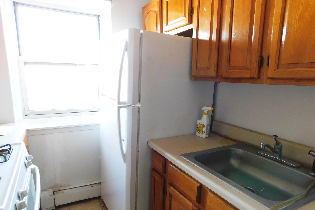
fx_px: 210
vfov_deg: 53.0
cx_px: 157
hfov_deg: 73.7
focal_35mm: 24
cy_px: 117
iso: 250
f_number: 3
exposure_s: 1/30
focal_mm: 4
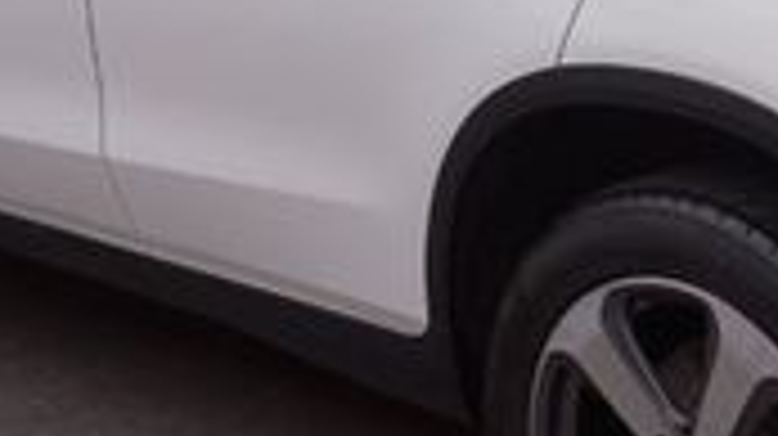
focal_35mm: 116
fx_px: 2391
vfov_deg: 10.4
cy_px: 67
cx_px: 711
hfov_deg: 18.2
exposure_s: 1/200
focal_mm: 20
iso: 100
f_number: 6.3
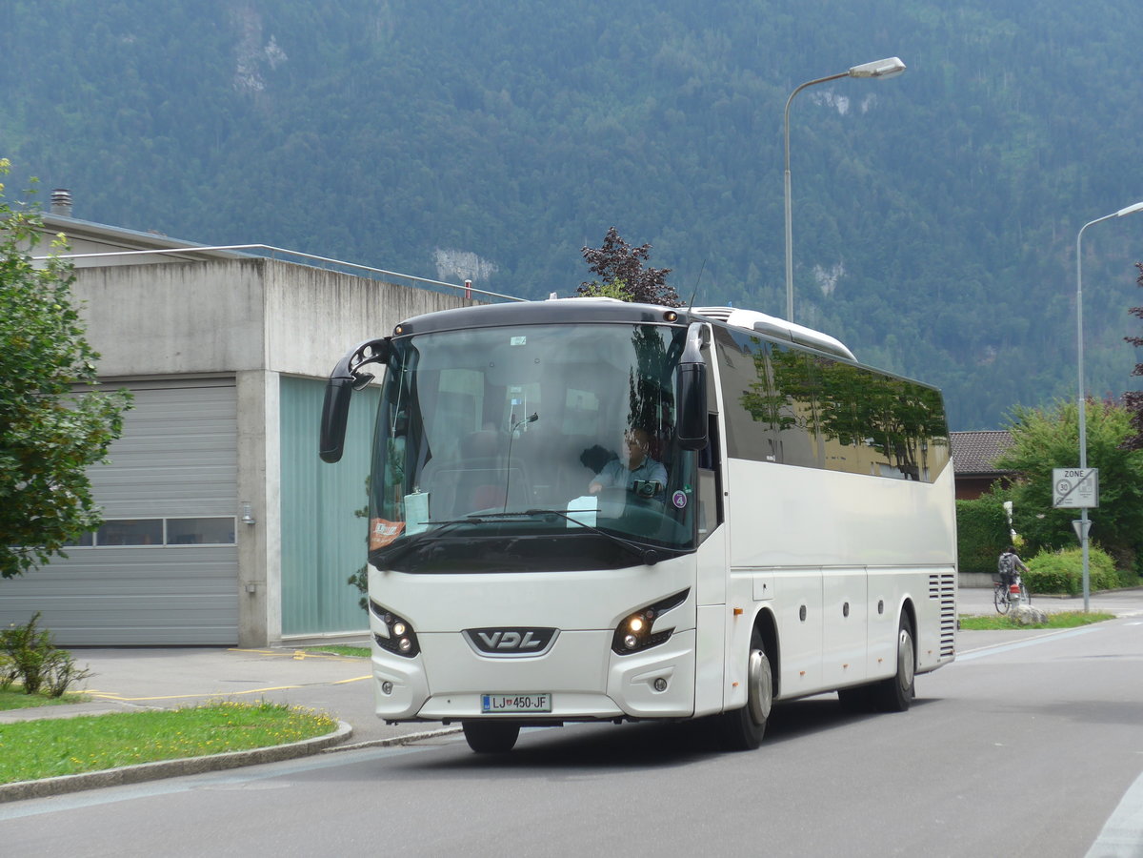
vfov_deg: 15.2
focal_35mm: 97
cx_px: 572
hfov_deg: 20.2
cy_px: 429
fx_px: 3203
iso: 80
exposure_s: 1/250
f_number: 4.7
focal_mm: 19.2
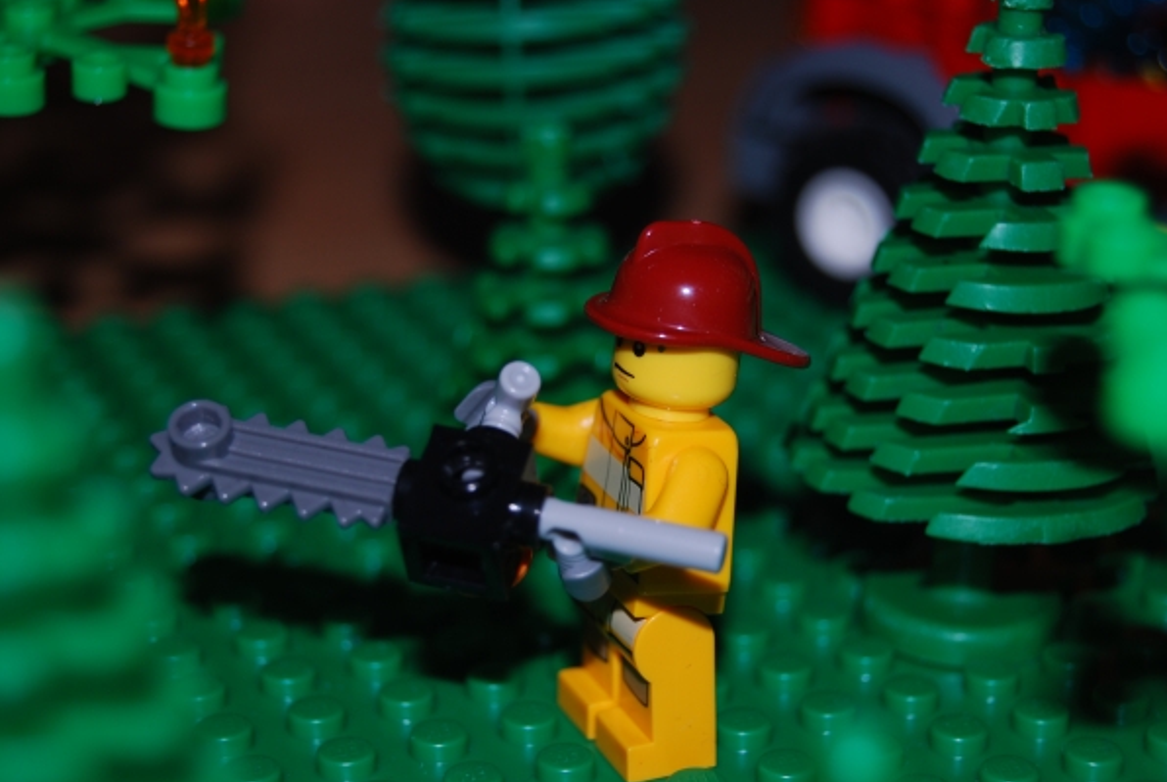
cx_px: 595
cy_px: 382
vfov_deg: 15.5
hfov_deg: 23.0
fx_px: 2874
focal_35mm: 89
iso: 100
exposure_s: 1/125
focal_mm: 55
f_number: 5.6
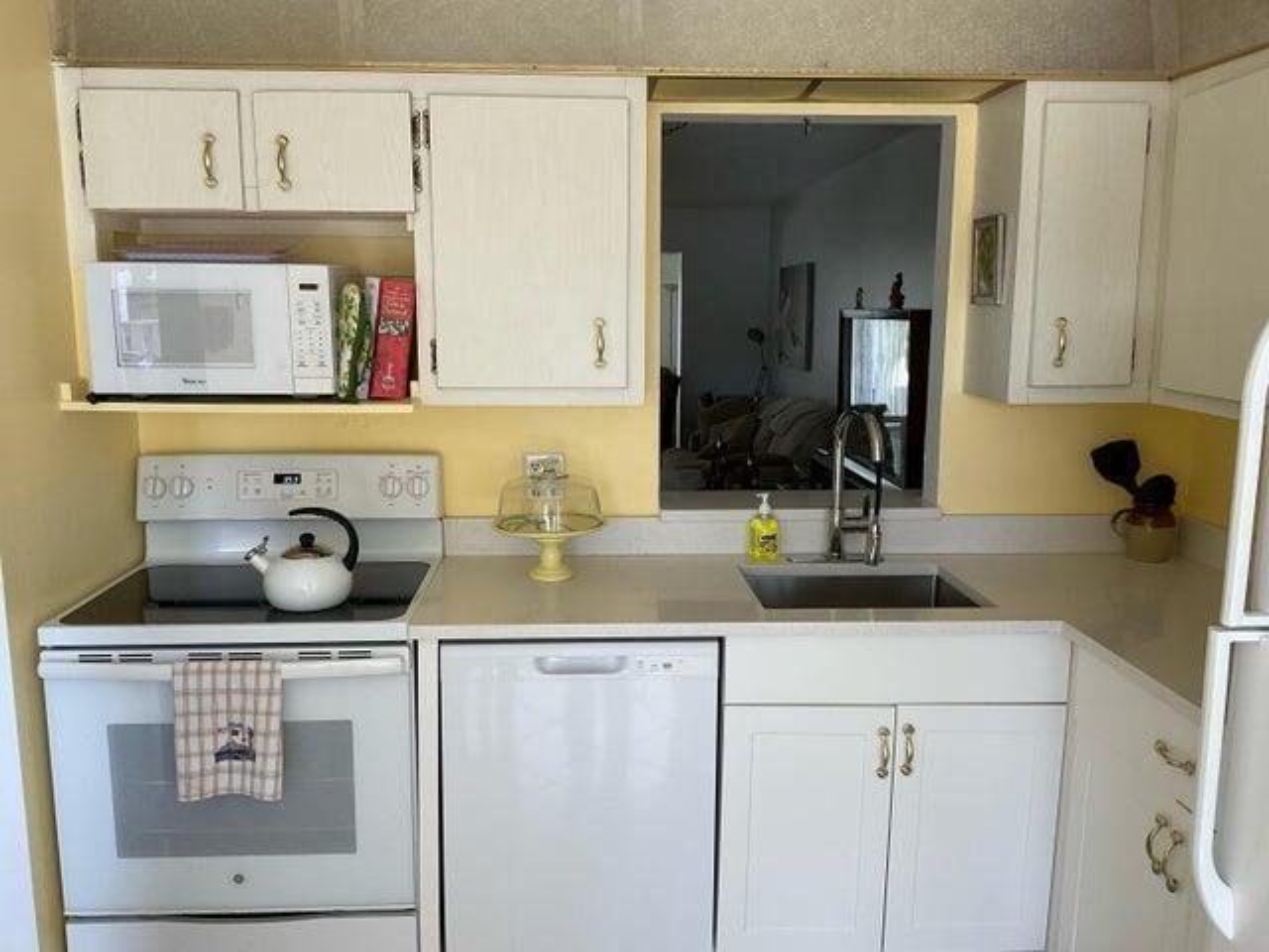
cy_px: 476
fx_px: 1063
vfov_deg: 48.2
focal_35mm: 29
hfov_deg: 61.7
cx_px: 634
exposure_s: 1/120
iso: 64
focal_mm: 3
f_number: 1.8
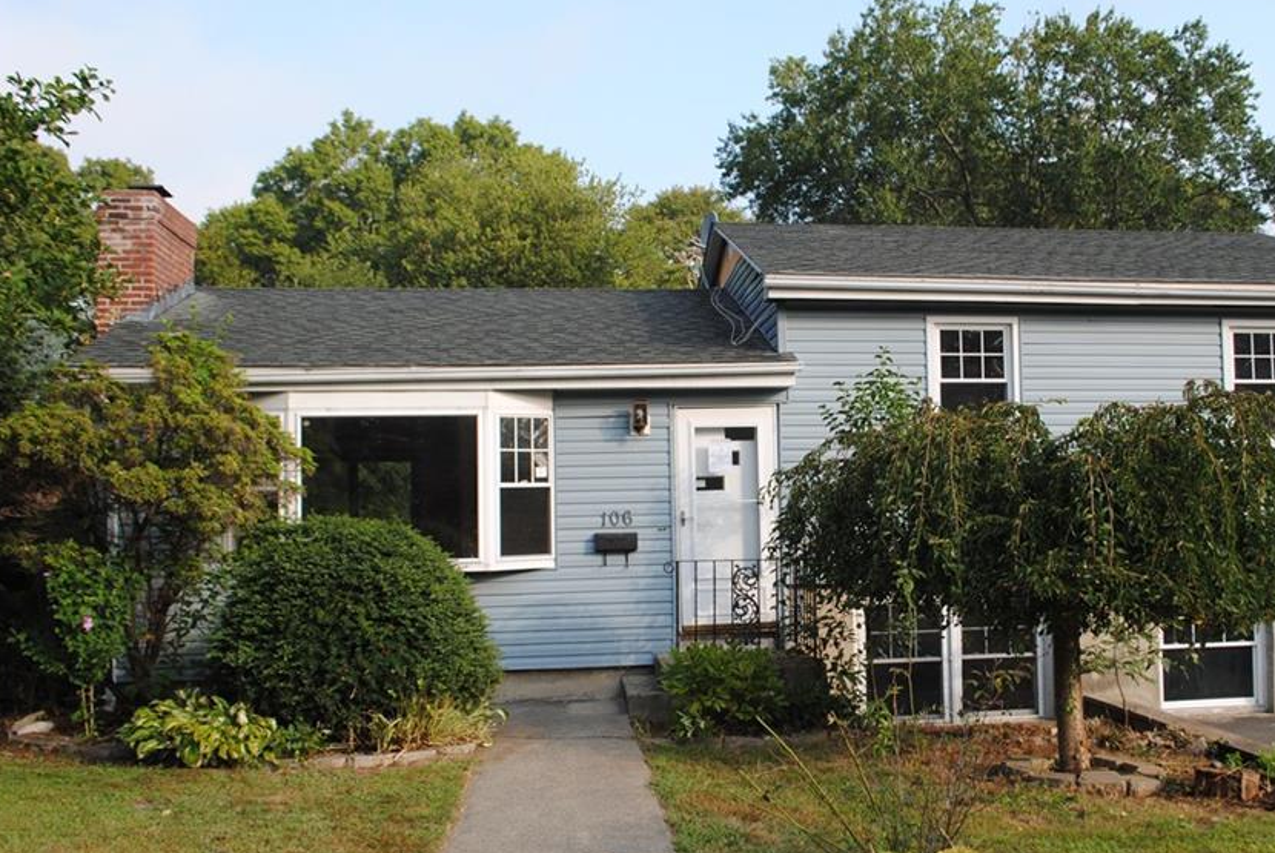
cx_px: 774
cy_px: 427
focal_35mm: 37
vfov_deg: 36.0
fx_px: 1312
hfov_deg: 51.5
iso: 100
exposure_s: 1/200
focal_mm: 20
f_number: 6.3
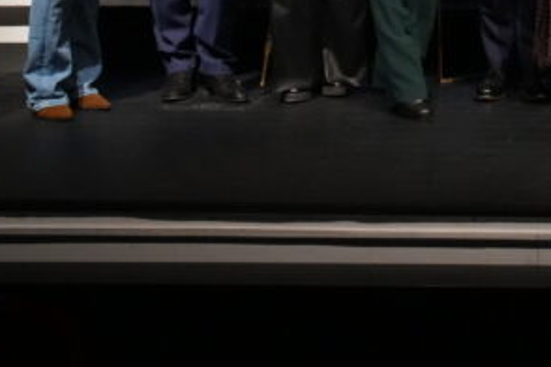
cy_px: -267
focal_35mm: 129
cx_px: 755
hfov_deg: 15.0
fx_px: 1974
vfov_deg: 10.1
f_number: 9
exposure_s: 1/160
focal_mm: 37
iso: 5000
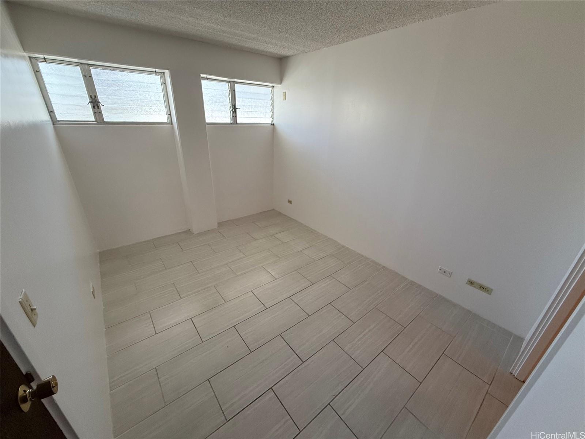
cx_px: 292
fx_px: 237
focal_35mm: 14
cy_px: 220
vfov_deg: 85.7
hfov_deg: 102.1
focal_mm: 2.22
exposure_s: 1/120
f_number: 2.2
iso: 200
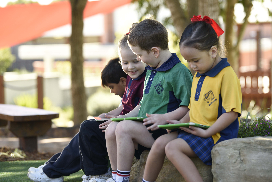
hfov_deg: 17.1
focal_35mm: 120
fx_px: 907
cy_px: 91
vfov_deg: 11.4
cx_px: 136
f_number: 3.5
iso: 200
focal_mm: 120
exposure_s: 1/100
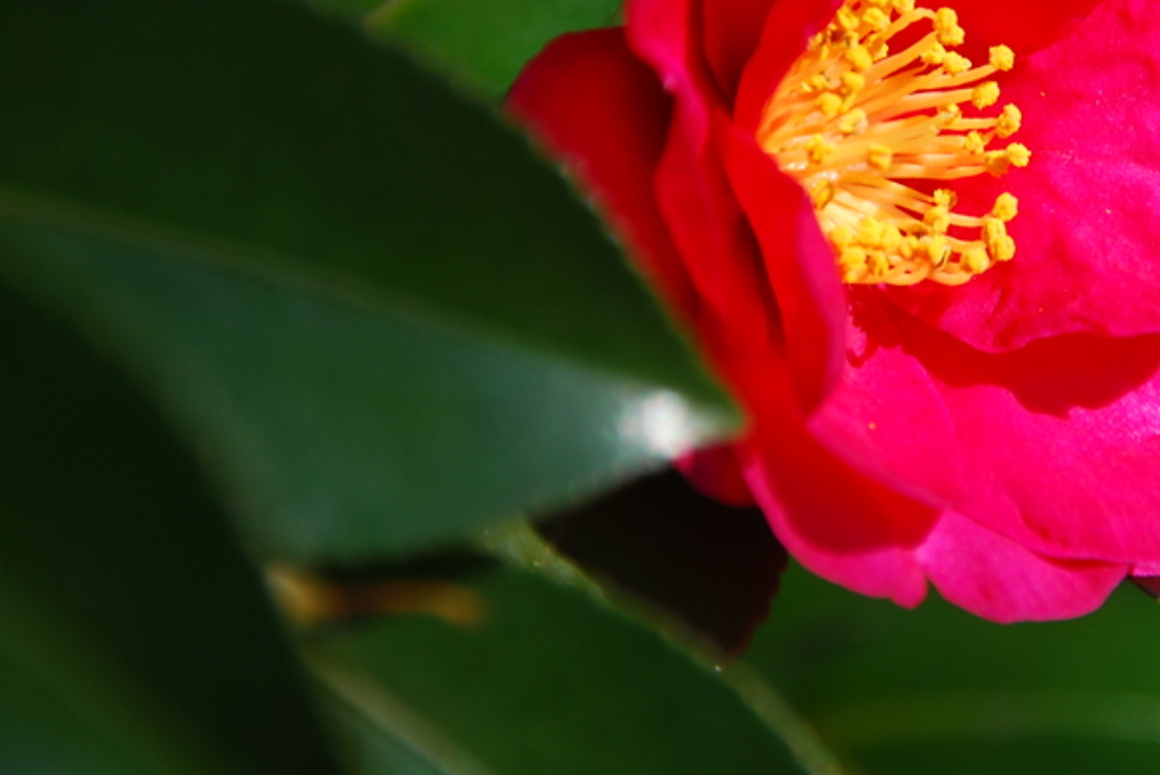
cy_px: 158
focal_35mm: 525
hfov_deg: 3.9
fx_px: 16929
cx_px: 928
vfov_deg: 2.6
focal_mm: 200
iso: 100
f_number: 6.3
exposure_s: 1/160
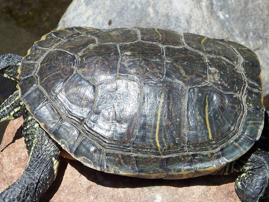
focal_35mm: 355
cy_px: 126
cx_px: 141
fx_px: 2759
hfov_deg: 5.6
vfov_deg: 4.2
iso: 64
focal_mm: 29.3
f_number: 3.6
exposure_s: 1/640
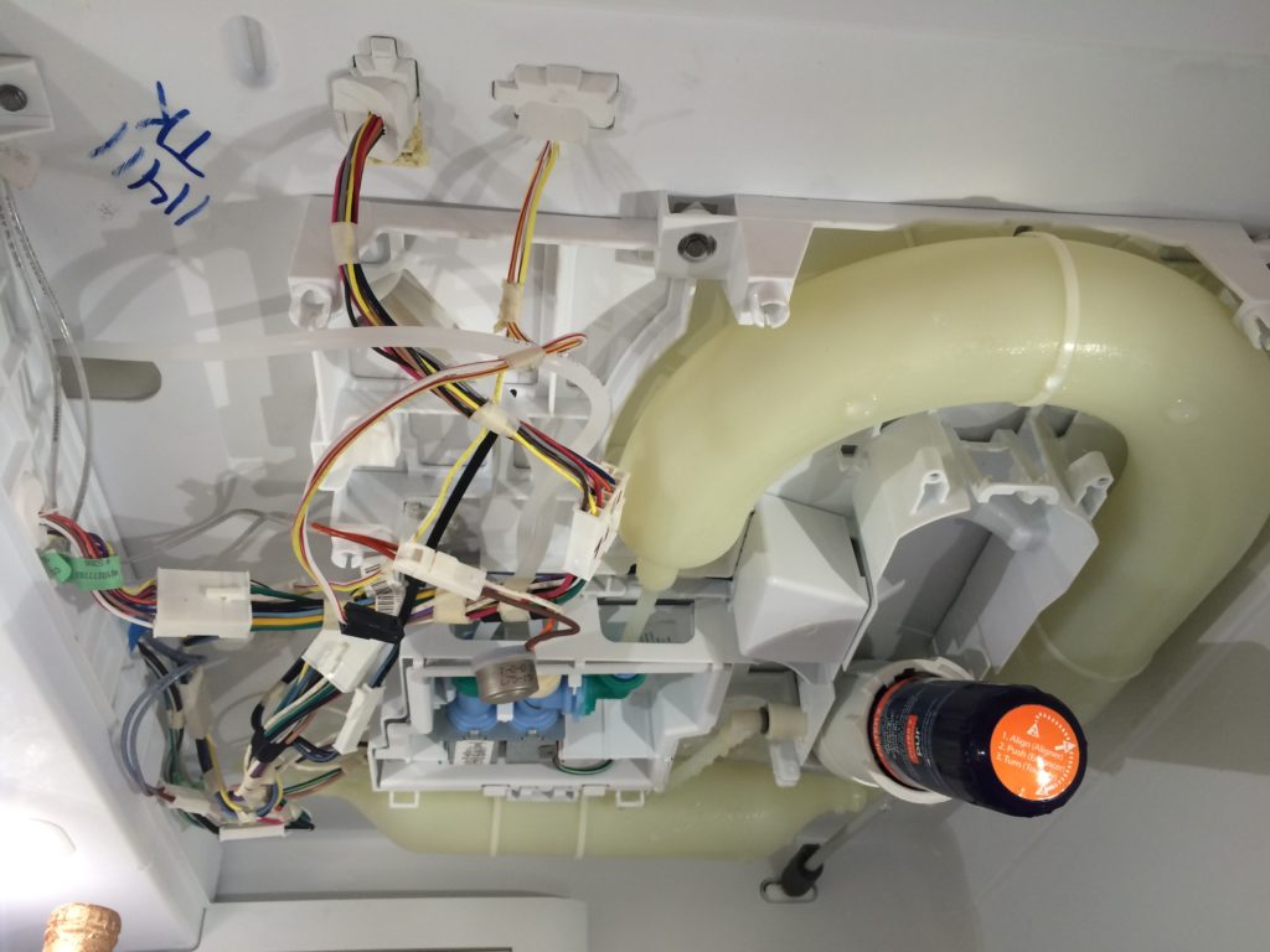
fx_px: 1064
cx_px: 635
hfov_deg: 61.7
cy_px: 476
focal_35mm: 29
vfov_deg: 48.2
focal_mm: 4.15
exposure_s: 1/30
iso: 80
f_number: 2.2
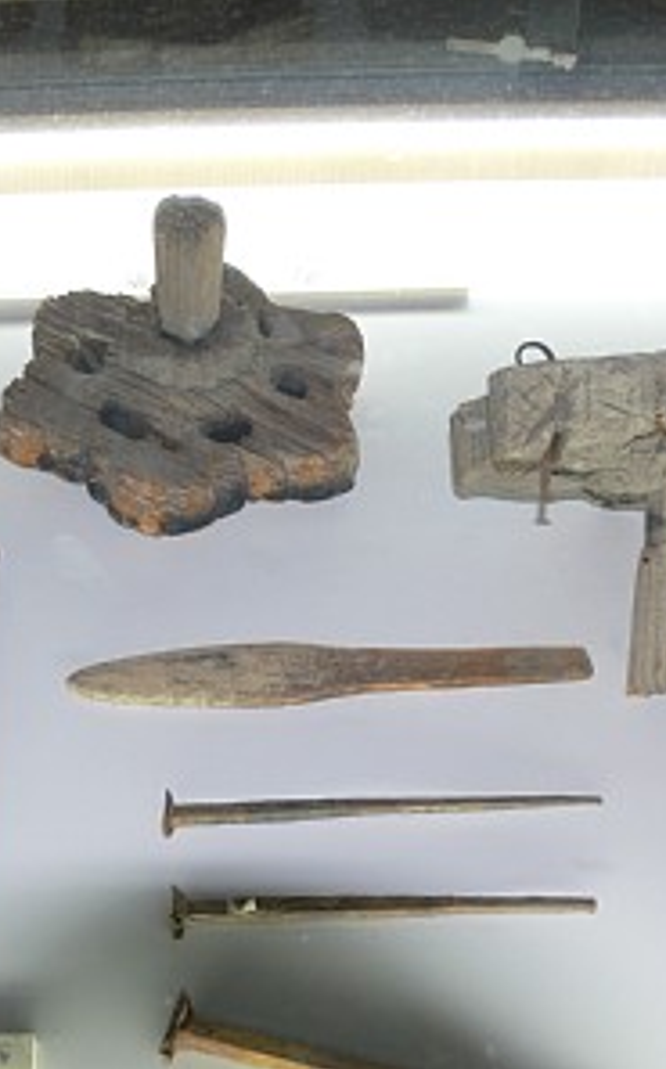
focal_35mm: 50
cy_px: 533
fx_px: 1456
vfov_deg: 40.3
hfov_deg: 25.6
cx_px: 223
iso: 100
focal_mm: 7.4
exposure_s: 1/15
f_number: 2.8
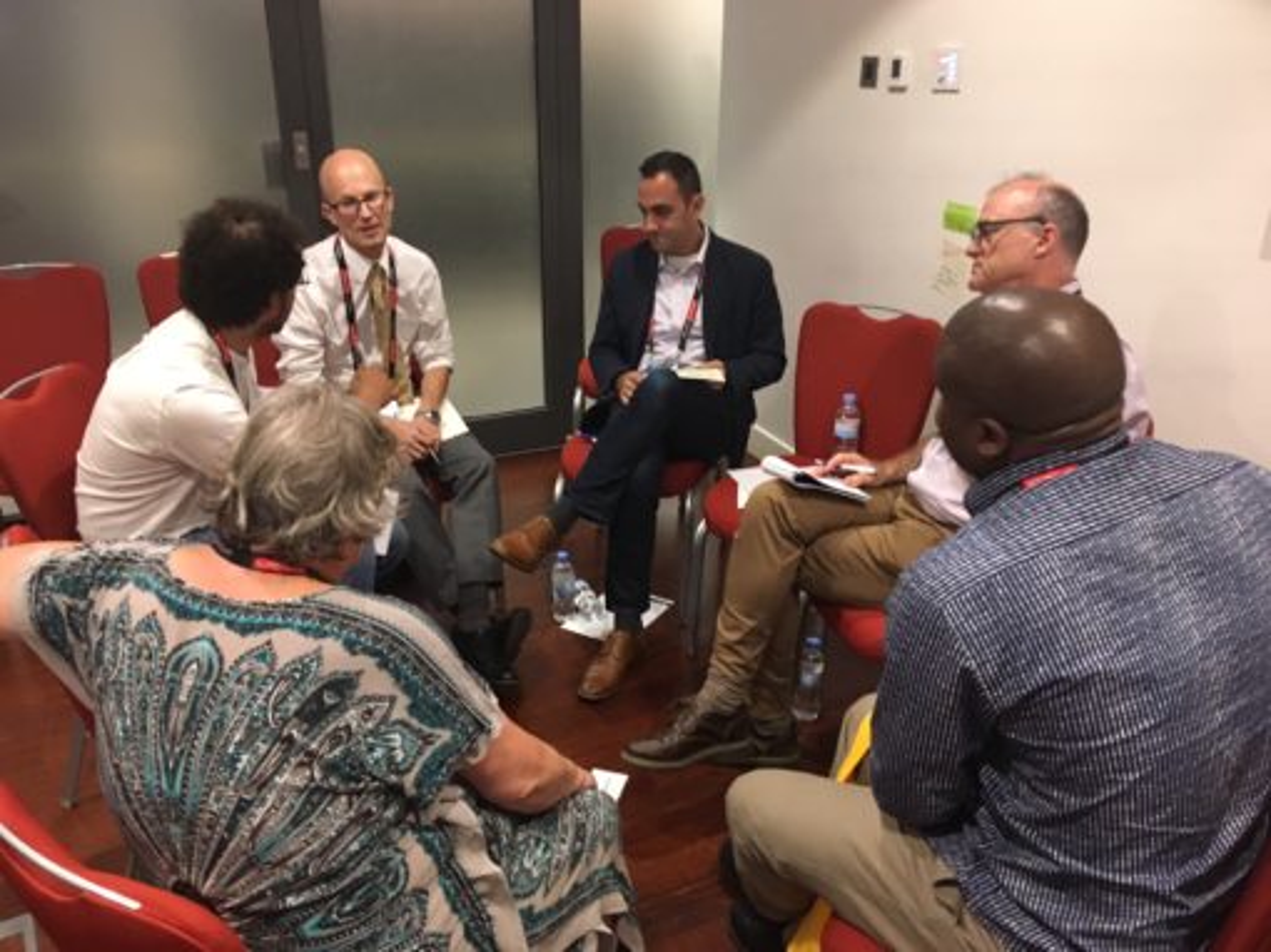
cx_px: 636
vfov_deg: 48.2
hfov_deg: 61.7
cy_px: 476
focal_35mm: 29
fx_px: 1064
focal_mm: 4.15
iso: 200
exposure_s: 1/20
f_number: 2.2
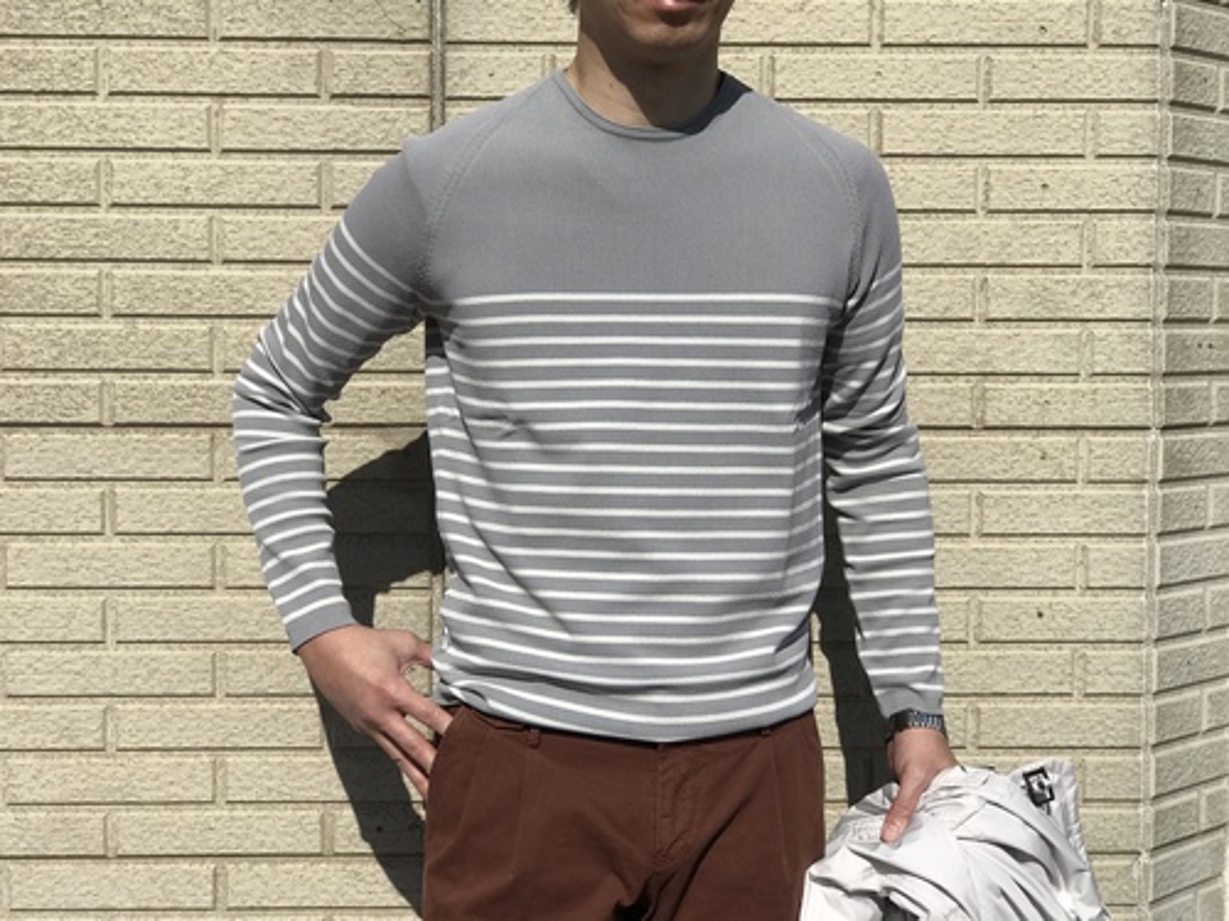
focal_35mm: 57
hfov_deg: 33.8
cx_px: 614
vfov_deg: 25.7
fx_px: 2024
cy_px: 460
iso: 20
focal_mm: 6.6
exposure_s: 1/2660
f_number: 2.8
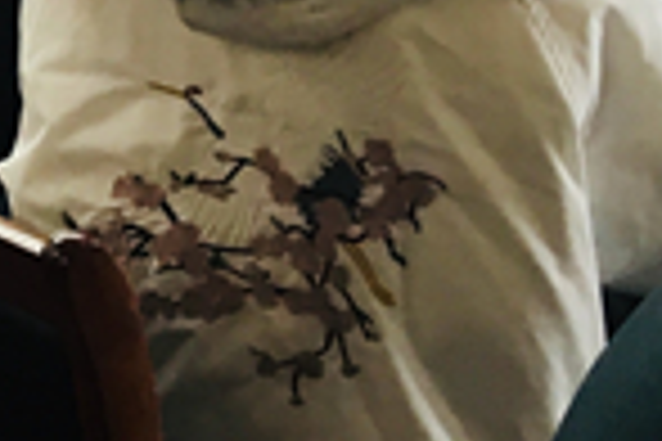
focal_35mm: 154
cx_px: -752
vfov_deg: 8.5
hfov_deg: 11.7
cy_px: -374
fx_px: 2832
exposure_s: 1/33
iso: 80
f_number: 2.2
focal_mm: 4.15
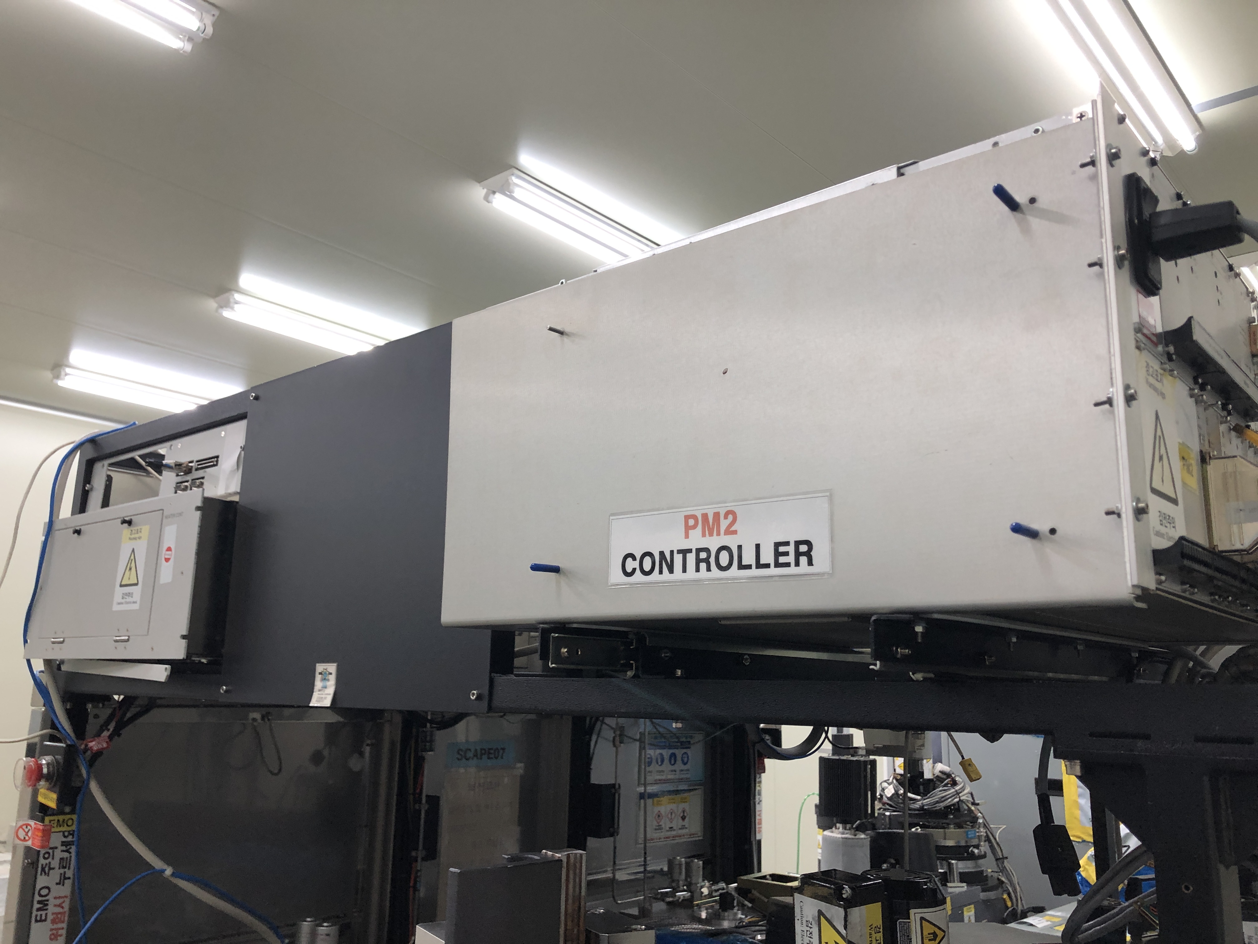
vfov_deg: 49.7
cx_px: 629
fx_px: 1018
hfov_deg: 63.4
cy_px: 472
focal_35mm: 28
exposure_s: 1/30
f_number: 1.8
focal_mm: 3.99
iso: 25
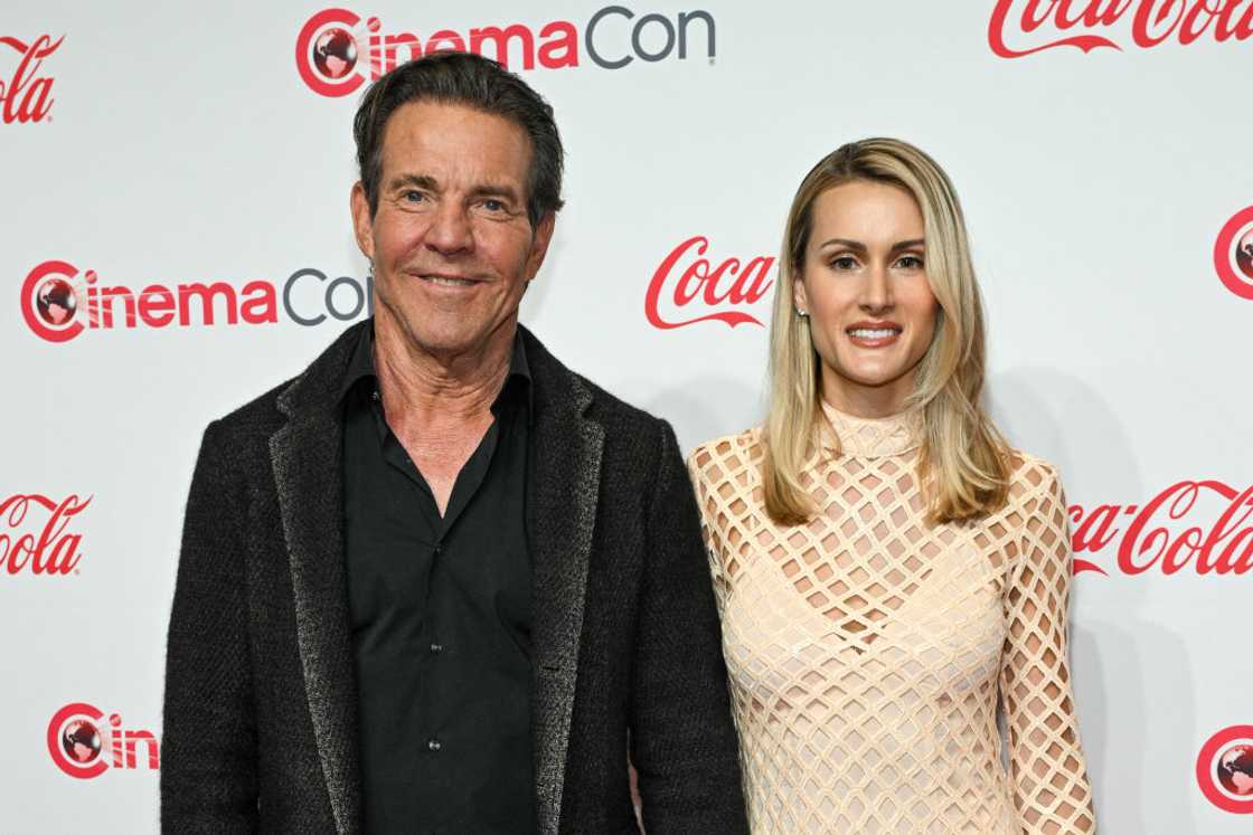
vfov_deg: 36.0
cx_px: 626
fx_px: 1288
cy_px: 418
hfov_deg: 51.9
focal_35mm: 37
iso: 800
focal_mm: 37
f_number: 5.6
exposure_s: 1/200
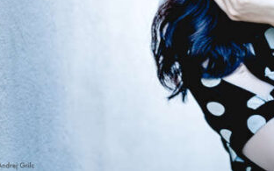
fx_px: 2905
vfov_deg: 3.4
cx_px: 270
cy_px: -26
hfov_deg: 5.4
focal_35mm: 389
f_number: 2.8
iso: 80
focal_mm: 176
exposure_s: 1/100
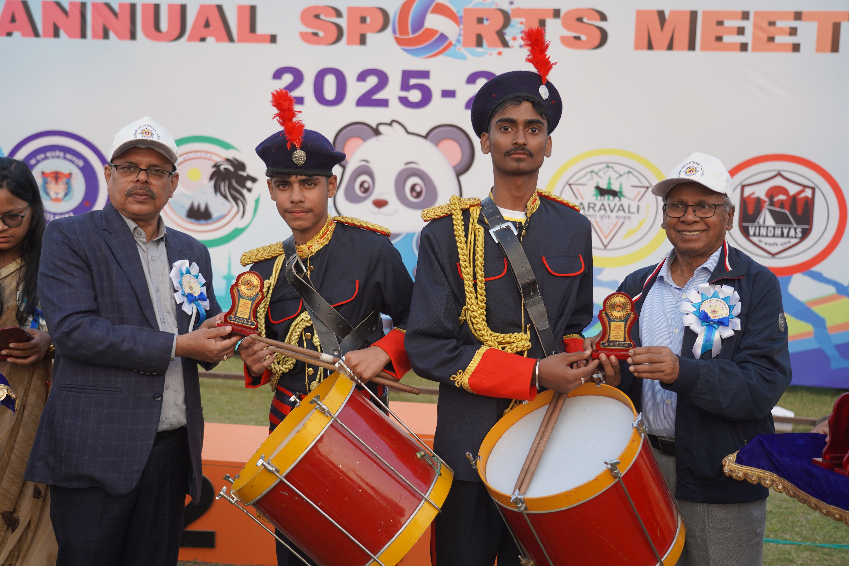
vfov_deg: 31.9
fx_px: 990
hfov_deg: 46.4
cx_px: 424
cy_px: 283
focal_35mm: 42
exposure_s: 1/160
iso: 125
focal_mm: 42
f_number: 4
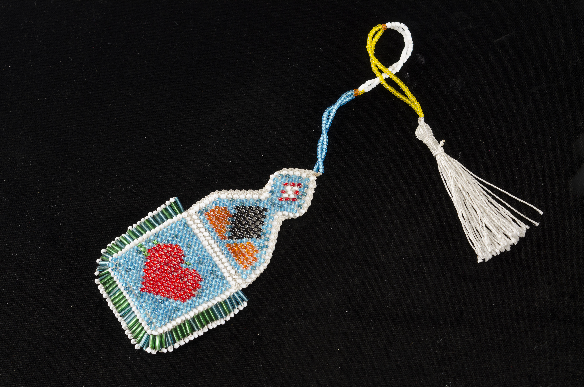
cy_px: 194
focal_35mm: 69
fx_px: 1117
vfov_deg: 19.6
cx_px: 292
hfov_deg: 29.3
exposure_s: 1/80
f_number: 9
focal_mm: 46
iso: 100
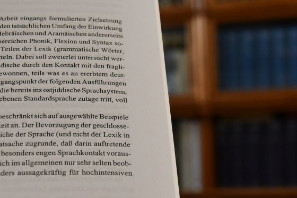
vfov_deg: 16.0
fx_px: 701
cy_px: 157
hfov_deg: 23.9
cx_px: 125
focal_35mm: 85
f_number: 3.8
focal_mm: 23
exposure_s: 1/250
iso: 800
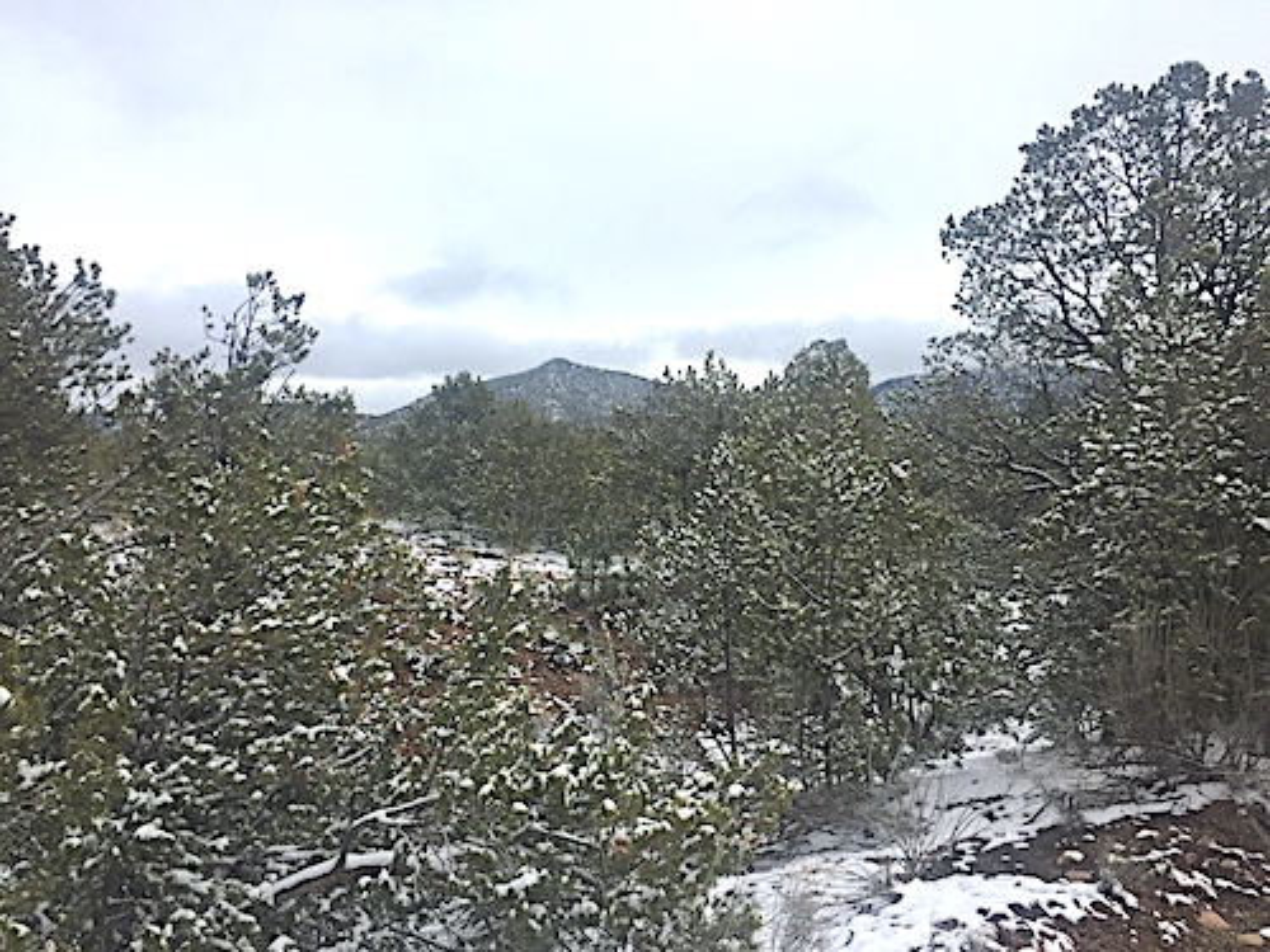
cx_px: 635
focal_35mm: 29
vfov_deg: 48.2
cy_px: 476
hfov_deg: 61.7
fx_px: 1064
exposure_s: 1/3049
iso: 32
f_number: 2.2
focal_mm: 4.15
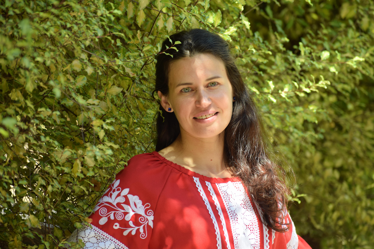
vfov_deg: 5.0
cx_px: 187
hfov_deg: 7.4
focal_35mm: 278
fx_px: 2883
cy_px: 124
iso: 100
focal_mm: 185
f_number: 5.3
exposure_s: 1/80
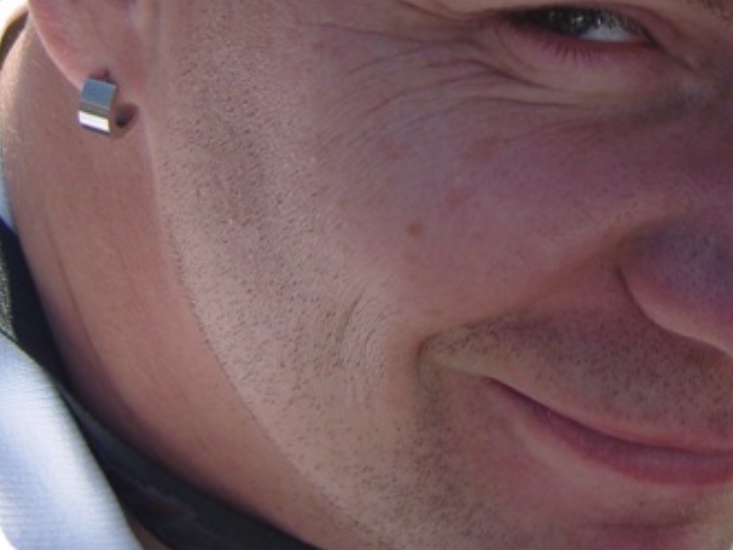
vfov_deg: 13.8
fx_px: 2223
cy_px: -46
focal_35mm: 105
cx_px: 570
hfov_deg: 18.6
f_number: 7
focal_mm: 7.3
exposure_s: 1/160
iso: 100
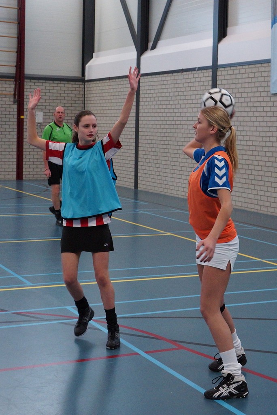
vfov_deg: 53.1
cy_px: 208
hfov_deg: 36.9
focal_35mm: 36
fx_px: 415
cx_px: 138
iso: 1250
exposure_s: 1/250
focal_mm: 24
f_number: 4
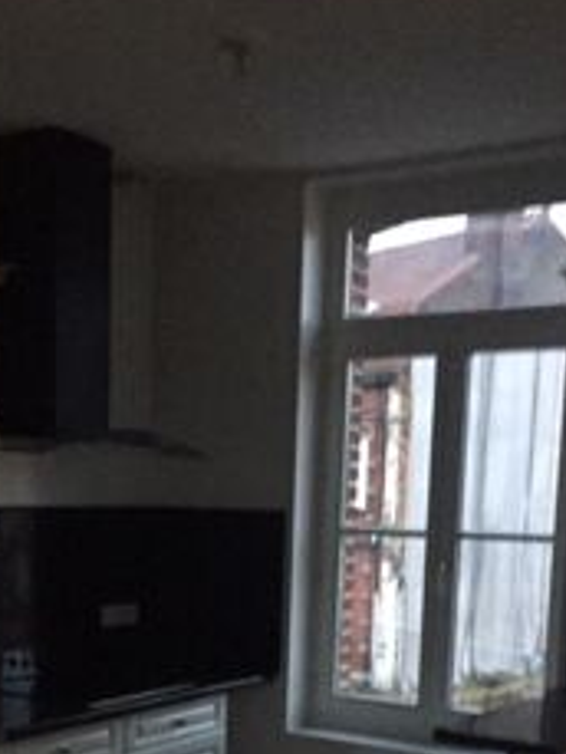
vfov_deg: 33.9
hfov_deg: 27.0
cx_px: 214
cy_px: 654
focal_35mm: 54
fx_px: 1176
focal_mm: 4.15
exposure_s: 1/17
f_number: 2.2
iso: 640
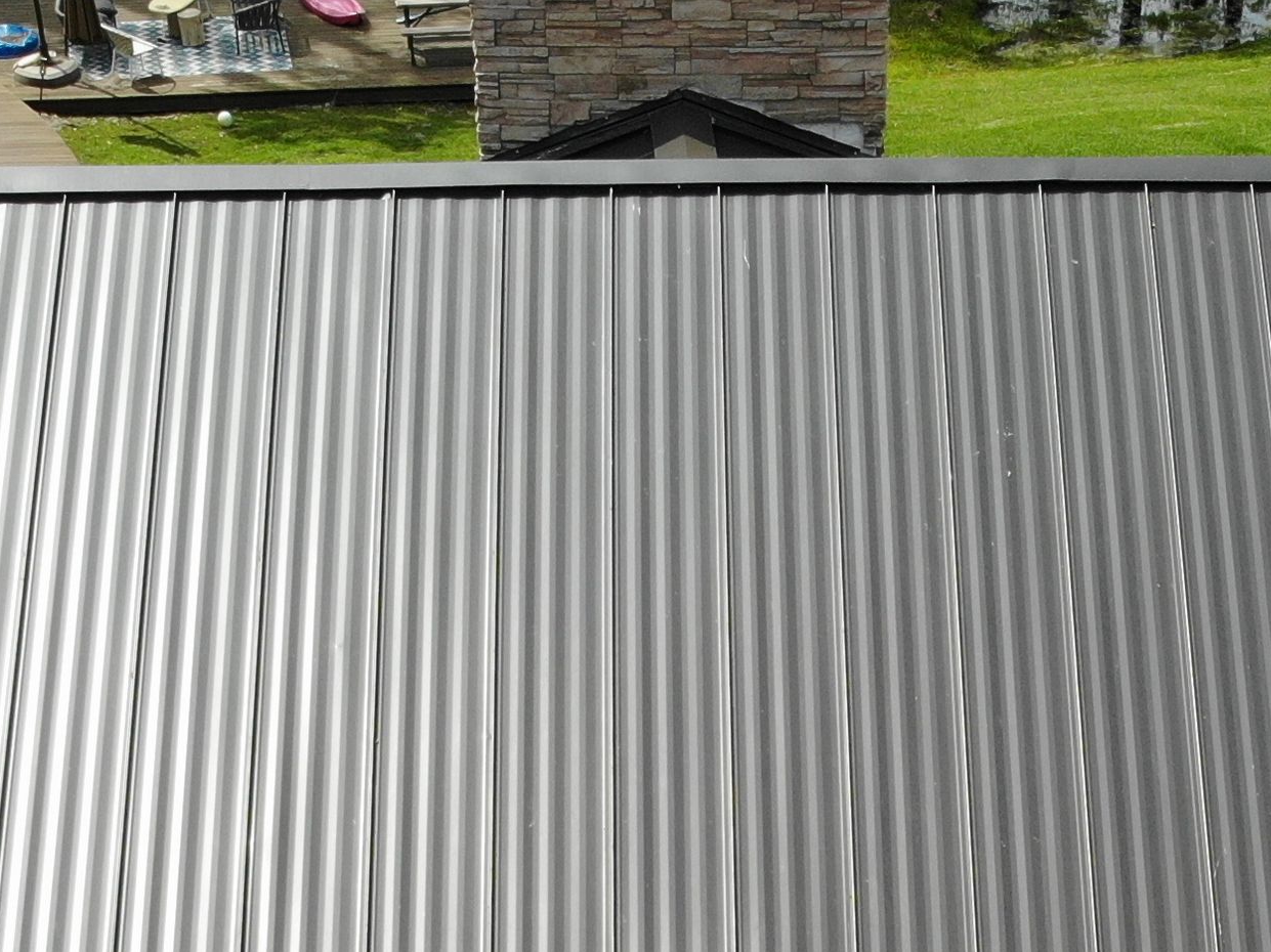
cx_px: 863
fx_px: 2863
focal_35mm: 78
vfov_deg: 17.1
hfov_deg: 24.9
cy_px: 1415
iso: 100
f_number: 2.8
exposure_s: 1/622
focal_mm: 4.5
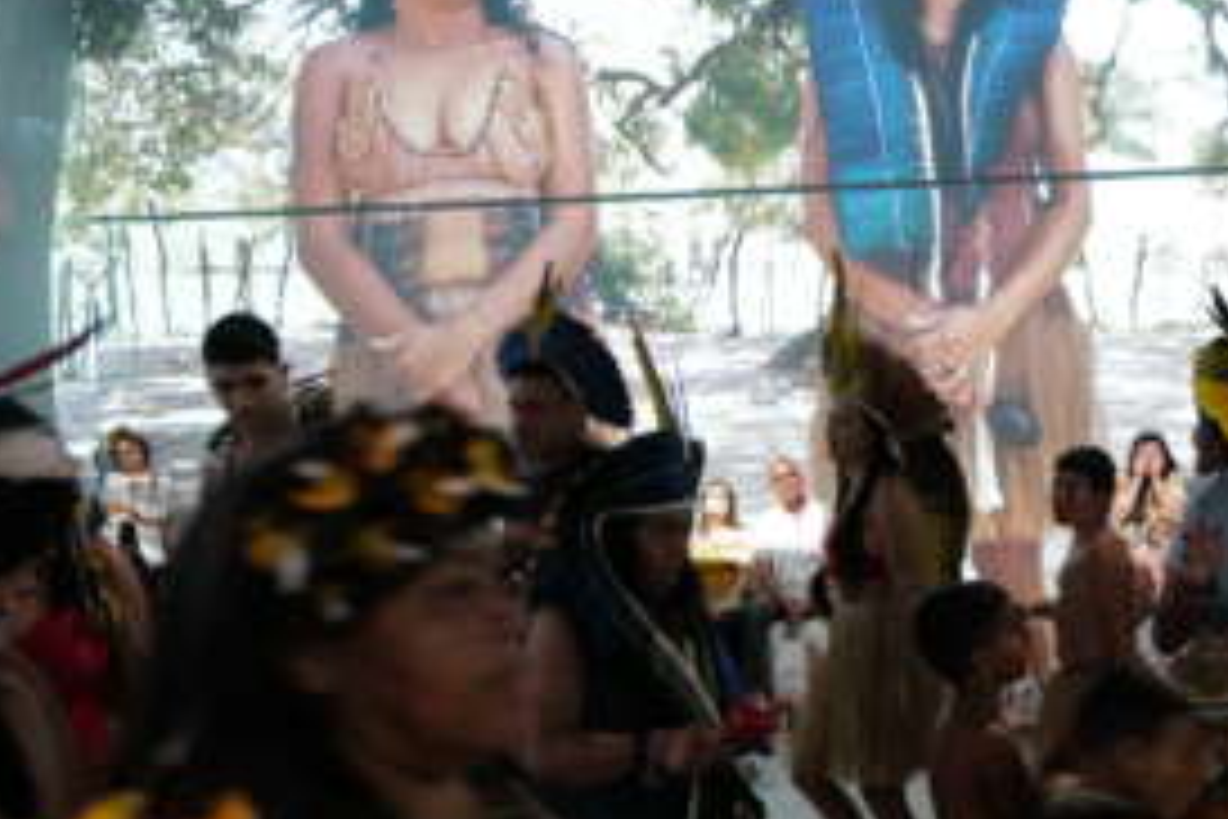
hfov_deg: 35.6
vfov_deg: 24.5
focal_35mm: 55
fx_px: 1876
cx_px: 882
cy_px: 513
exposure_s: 1/40
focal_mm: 25
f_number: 2.9
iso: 3200
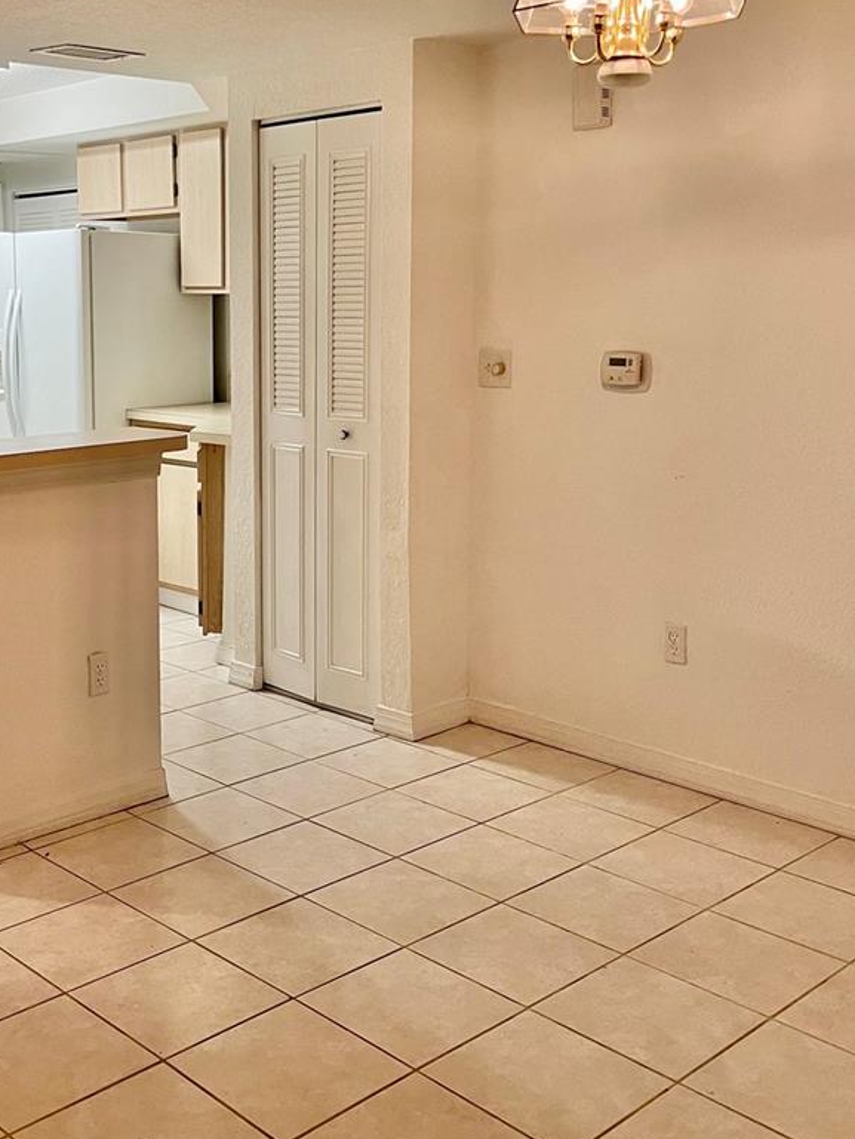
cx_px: 242
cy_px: 471
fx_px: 1284
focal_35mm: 39
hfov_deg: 36.2
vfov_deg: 47.6
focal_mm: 5.1
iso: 200
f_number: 1.6
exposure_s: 1/60
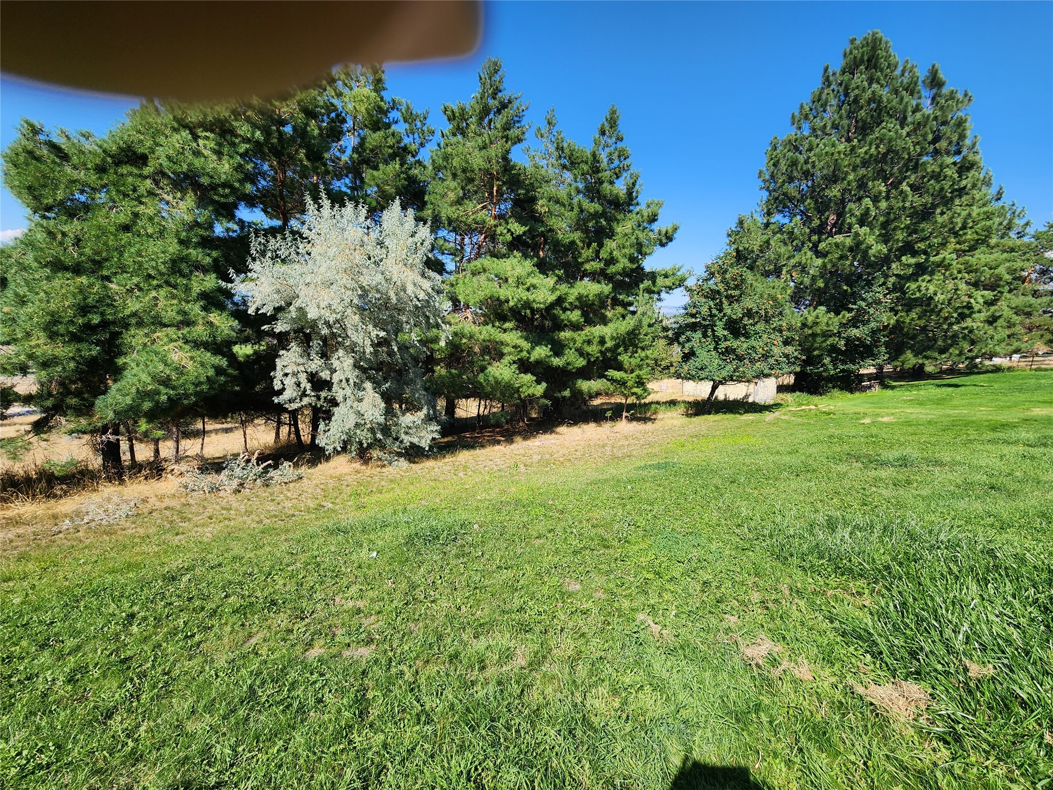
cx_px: 526
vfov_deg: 89.9
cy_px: 395
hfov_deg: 106.2
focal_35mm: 13
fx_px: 395
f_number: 2.2
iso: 50
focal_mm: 2.2
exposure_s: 1/1311
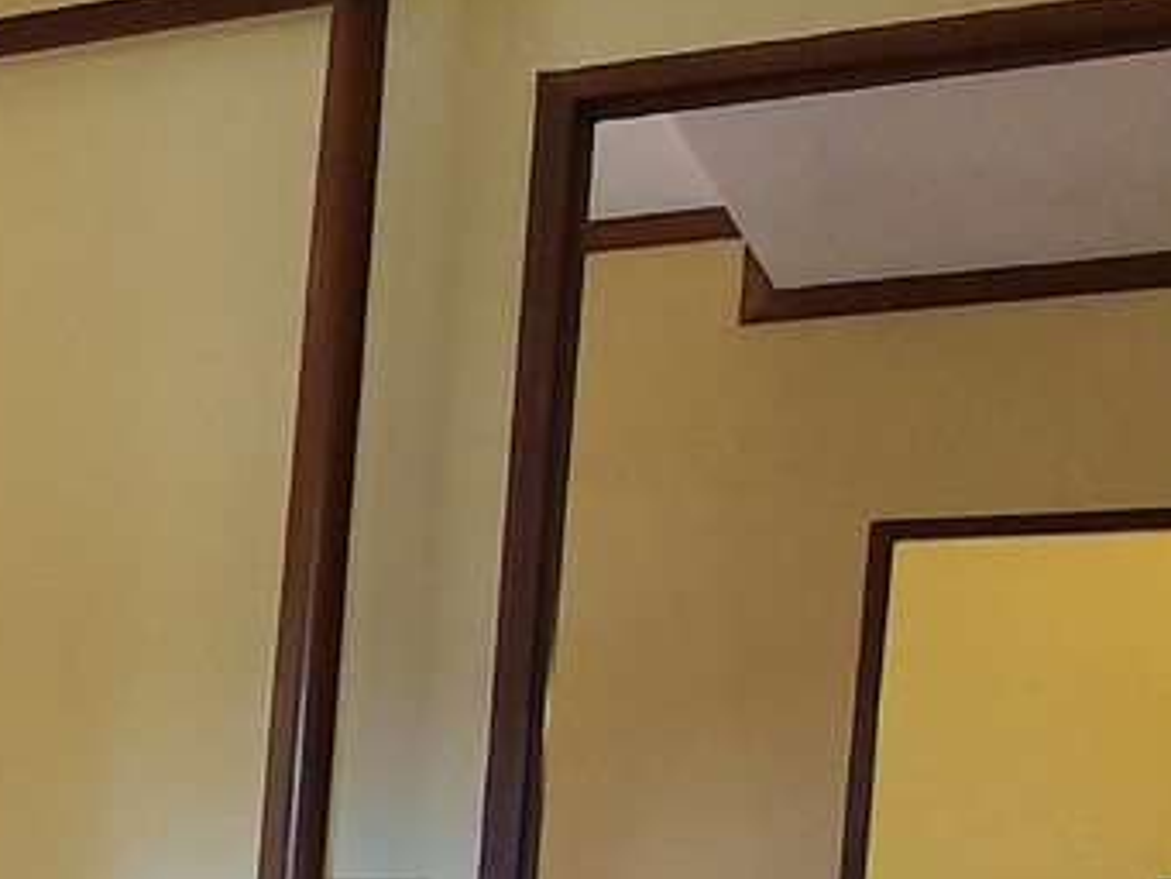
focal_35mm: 78
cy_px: 1003
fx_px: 2640
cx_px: -1425
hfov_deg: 16.2
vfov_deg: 18.1
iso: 125
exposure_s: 1/50
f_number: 2.2
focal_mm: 1.8
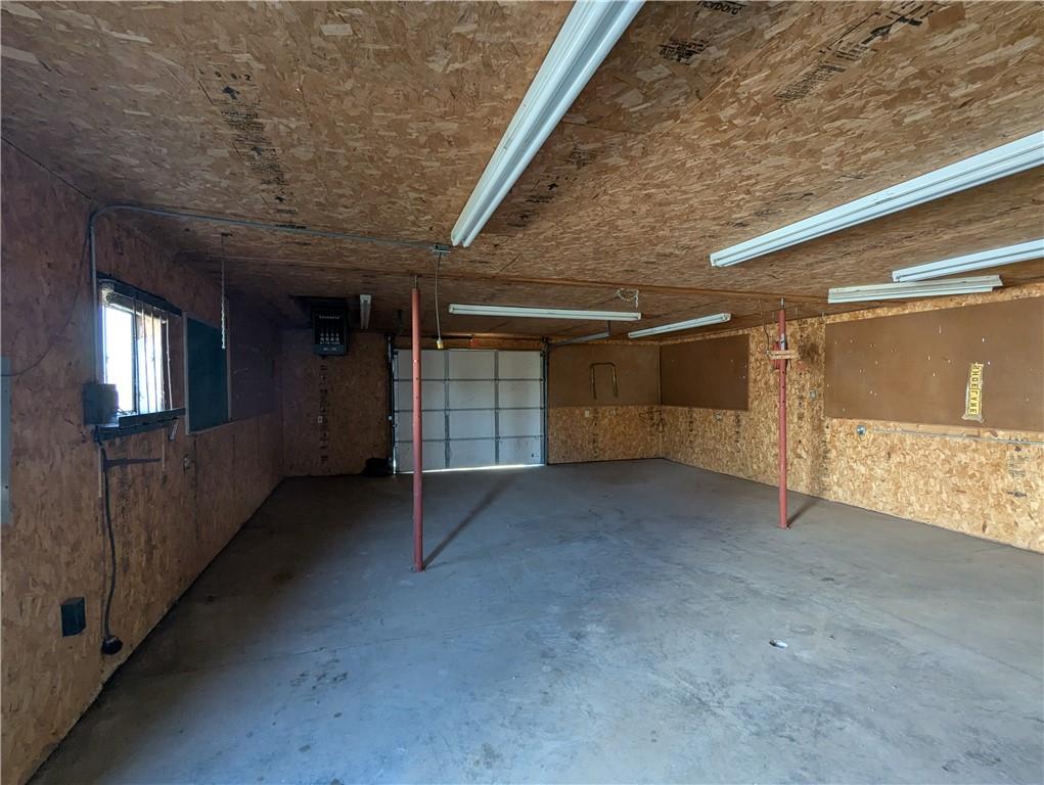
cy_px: 392
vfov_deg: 78.2
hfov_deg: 94.4
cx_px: 522
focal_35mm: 16
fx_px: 483
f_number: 2.2
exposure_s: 1/67.9
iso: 184
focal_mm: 2.35
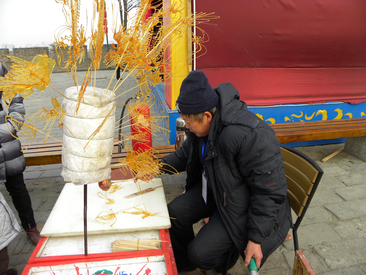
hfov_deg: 67.3
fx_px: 275
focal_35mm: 26
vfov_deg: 53.1
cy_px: 138
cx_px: 183
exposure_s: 1/93.5
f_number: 4
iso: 64
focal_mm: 4.6
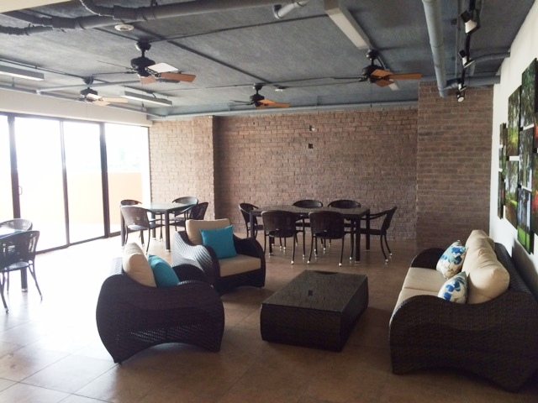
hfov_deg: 61.7
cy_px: 202
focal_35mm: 29
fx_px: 451
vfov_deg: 48.2
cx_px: 269
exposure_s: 1/30
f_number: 2.2
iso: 100
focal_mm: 4.15
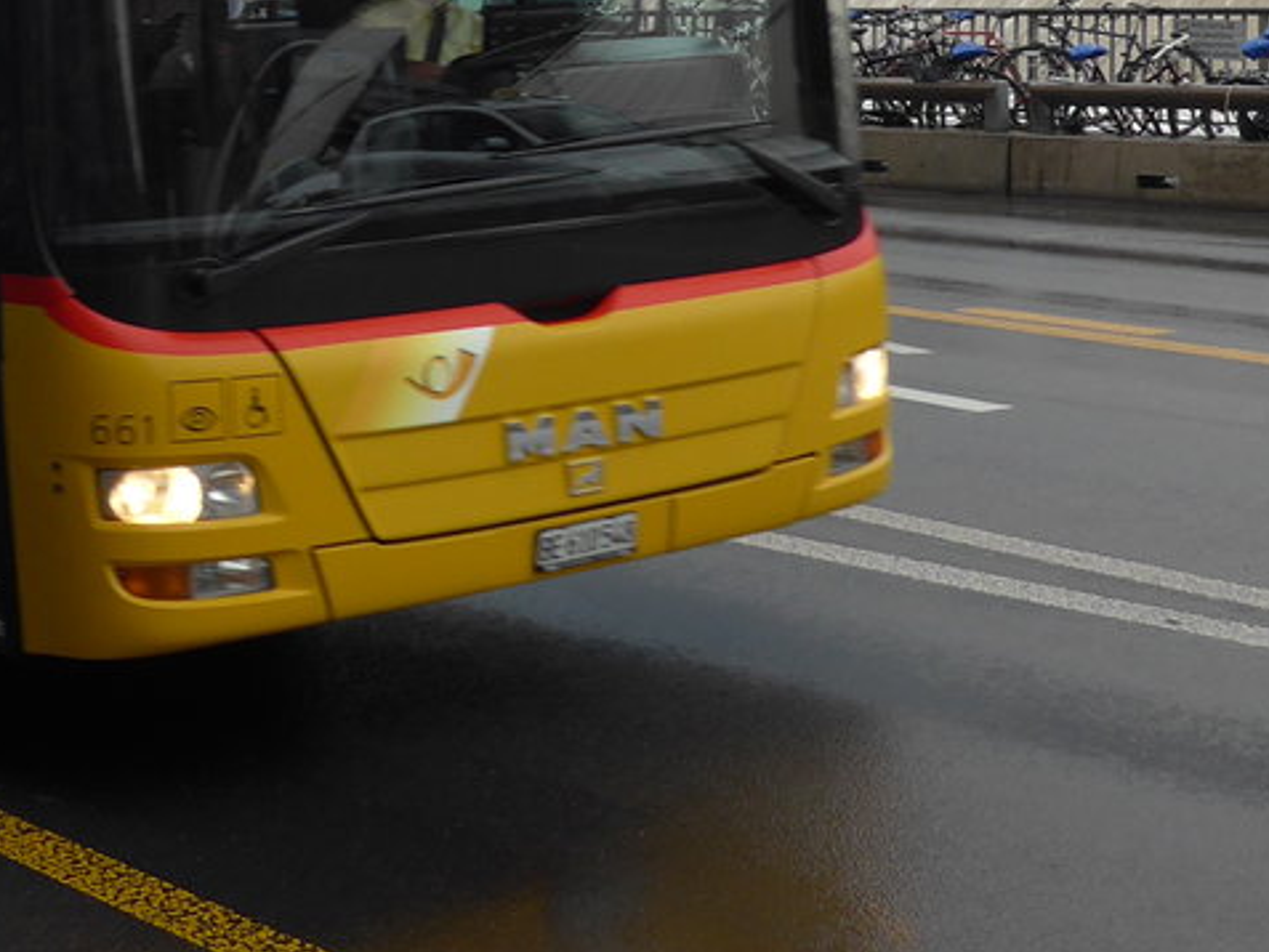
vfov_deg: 19.3
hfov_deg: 25.3
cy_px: -125
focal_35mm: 73
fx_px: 2677
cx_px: -16
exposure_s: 1/250
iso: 125
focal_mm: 6
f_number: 2.8
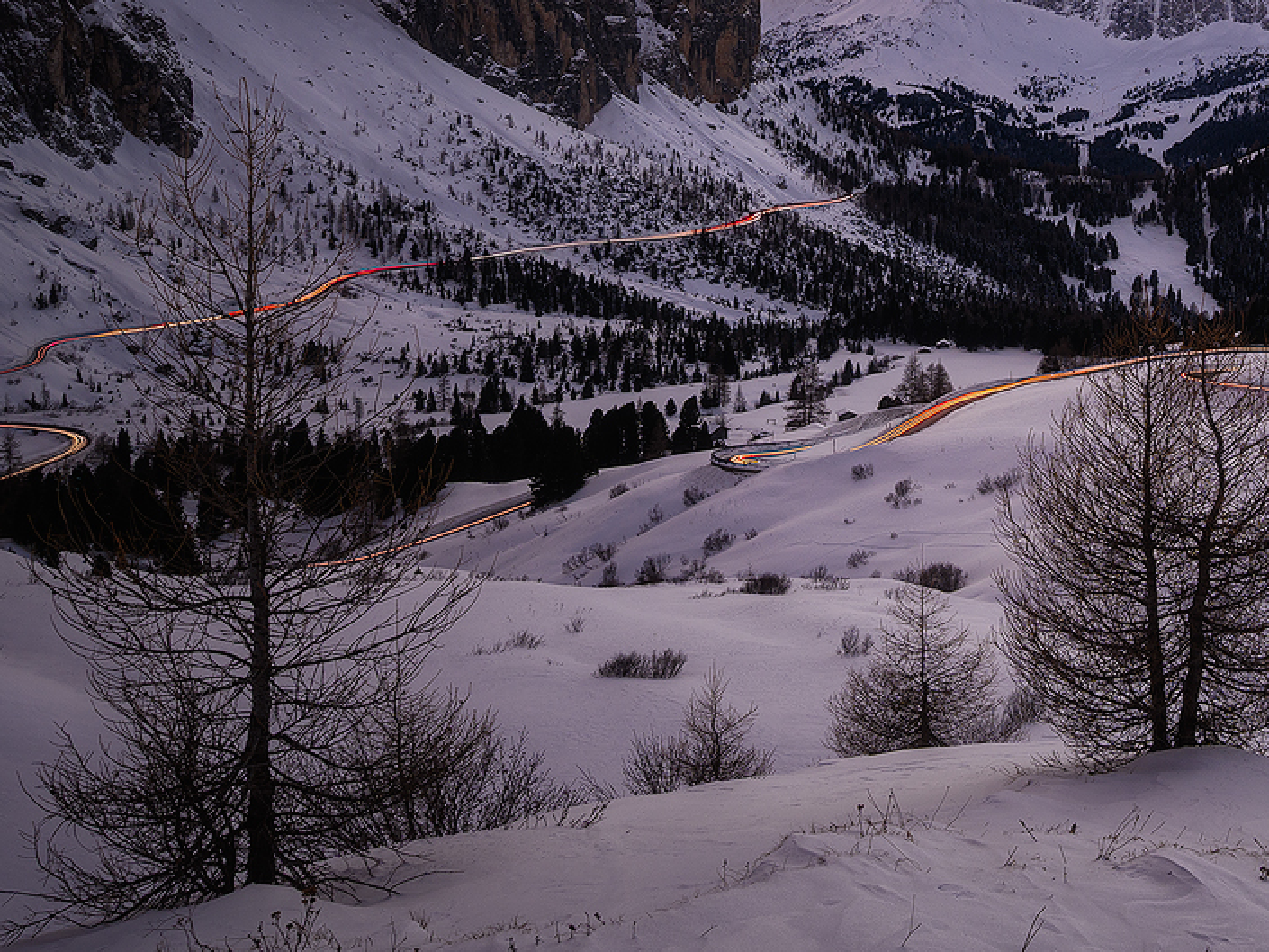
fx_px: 1761
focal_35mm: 48
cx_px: 1175
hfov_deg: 36.8
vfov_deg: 29.3
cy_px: 130
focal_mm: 23.5
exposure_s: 1/25
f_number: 13
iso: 100
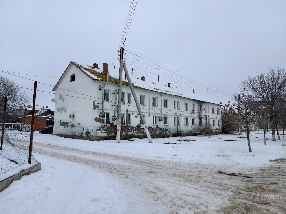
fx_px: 190
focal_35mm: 23
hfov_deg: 73.9
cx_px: 143
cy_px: 107
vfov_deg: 58.9
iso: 72
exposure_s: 1/170
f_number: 1.57
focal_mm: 6.54
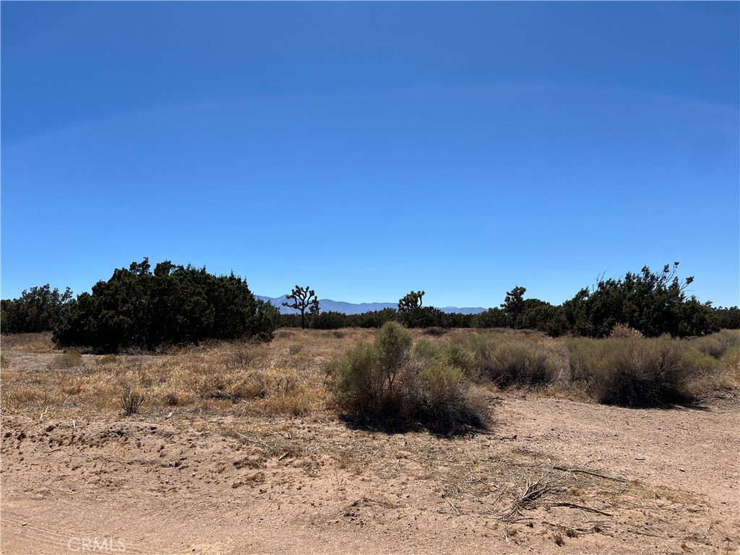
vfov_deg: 53.1
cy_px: 278
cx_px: 370
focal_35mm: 26
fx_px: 556
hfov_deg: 67.3
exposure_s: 1/6211
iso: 50
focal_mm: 5.7
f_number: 1.5
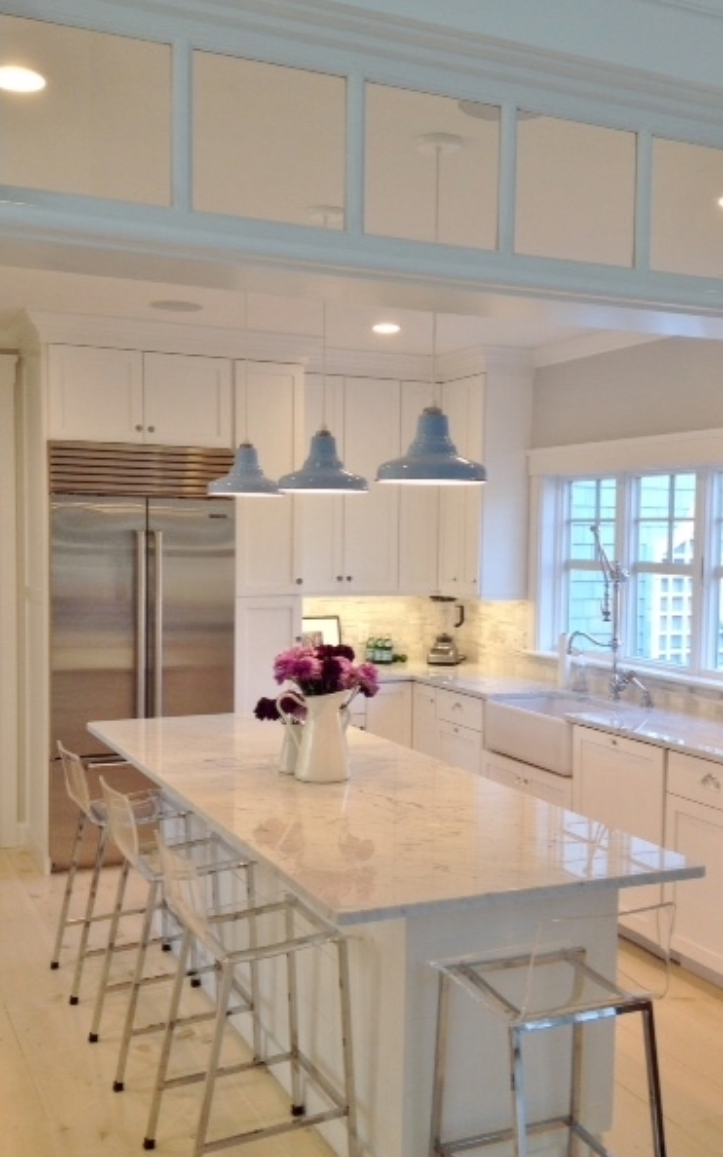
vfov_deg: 49.3
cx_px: 390
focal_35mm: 40
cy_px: 616
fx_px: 1262
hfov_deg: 32.0
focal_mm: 4.28
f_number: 2.4
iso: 64
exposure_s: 1/60
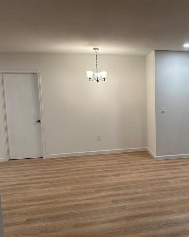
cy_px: 121
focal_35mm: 32
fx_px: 224
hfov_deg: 43.3
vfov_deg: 55.7
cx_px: 156
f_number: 1.78
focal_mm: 6.86
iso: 125
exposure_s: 1/60
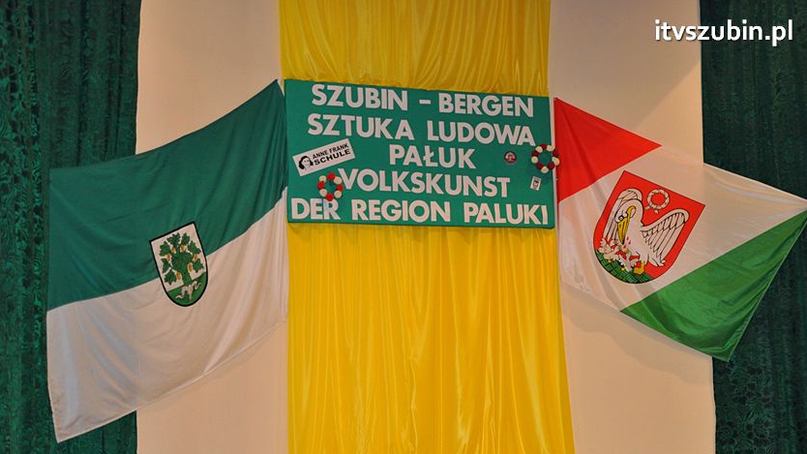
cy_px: 272
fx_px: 1027
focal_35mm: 48
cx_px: 403
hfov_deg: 42.9
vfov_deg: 24.9
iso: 1000
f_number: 4.2
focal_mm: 30
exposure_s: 1/60
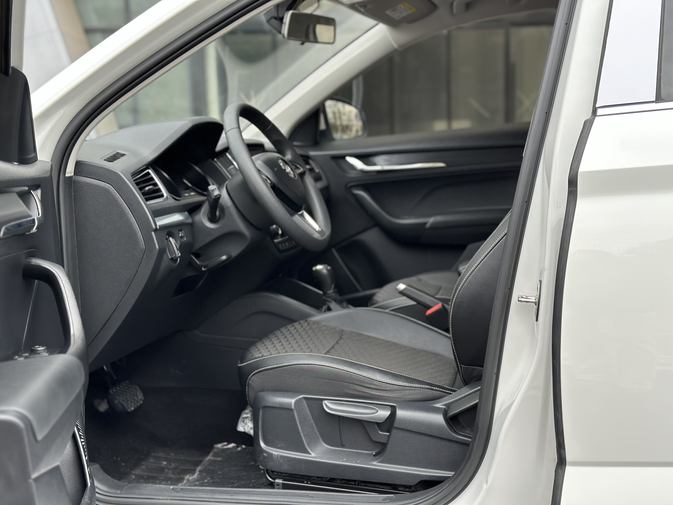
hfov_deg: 39.7
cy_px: 252
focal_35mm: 48
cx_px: 336
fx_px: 933
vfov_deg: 30.3
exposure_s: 1/762
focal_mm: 6.86
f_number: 1.78
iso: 80
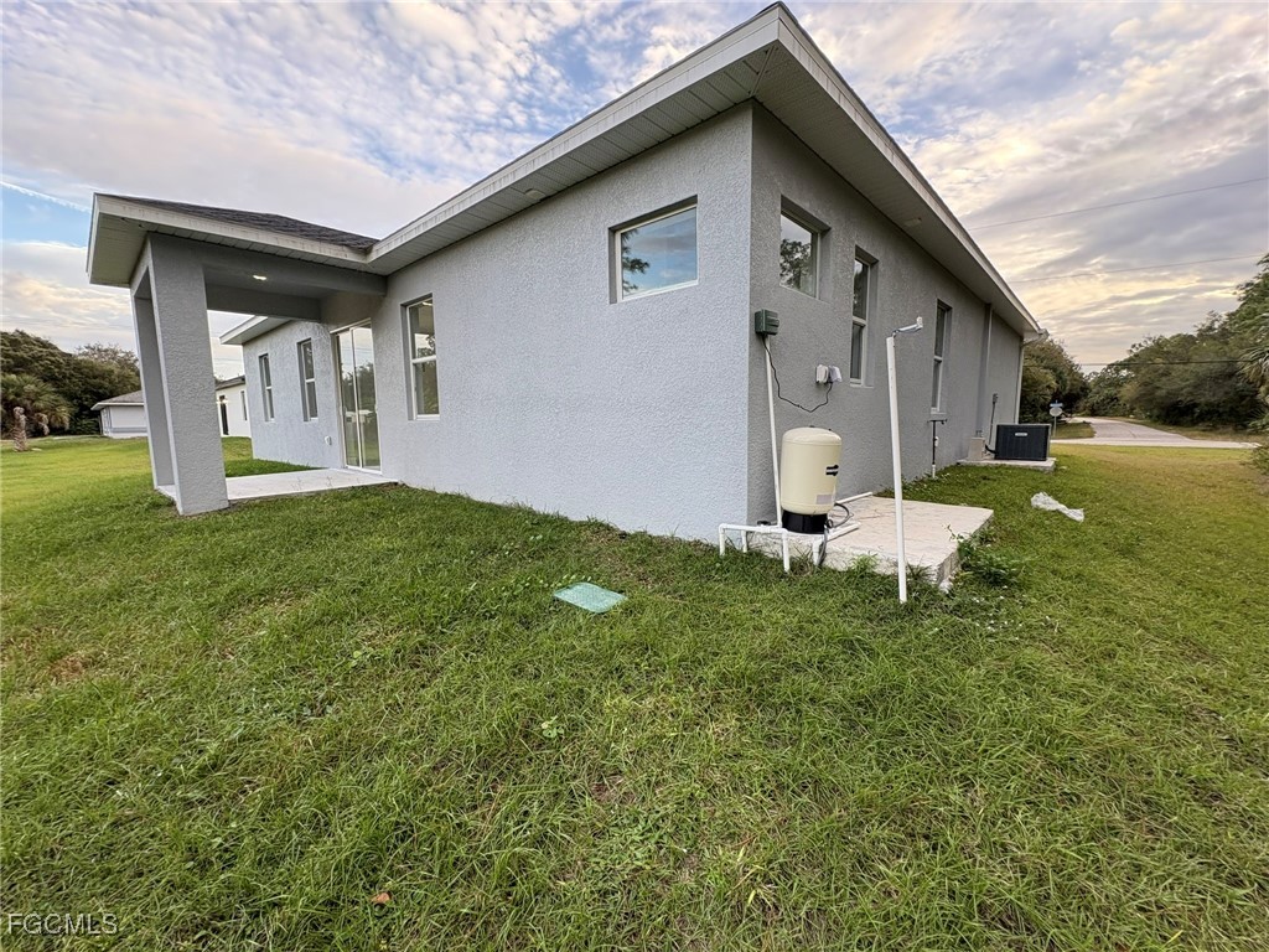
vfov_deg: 85.7
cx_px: 634
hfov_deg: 102.1
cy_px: 476
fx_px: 513
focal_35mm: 14
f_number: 2.2
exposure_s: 1/99
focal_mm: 2.22
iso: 64
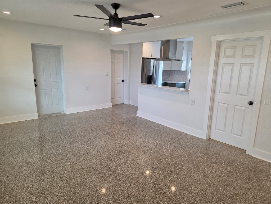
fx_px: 180
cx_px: 136
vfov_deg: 58.9
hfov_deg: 73.9
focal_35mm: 23
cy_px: 102
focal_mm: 6.3
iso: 160
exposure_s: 1/120
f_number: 1.7
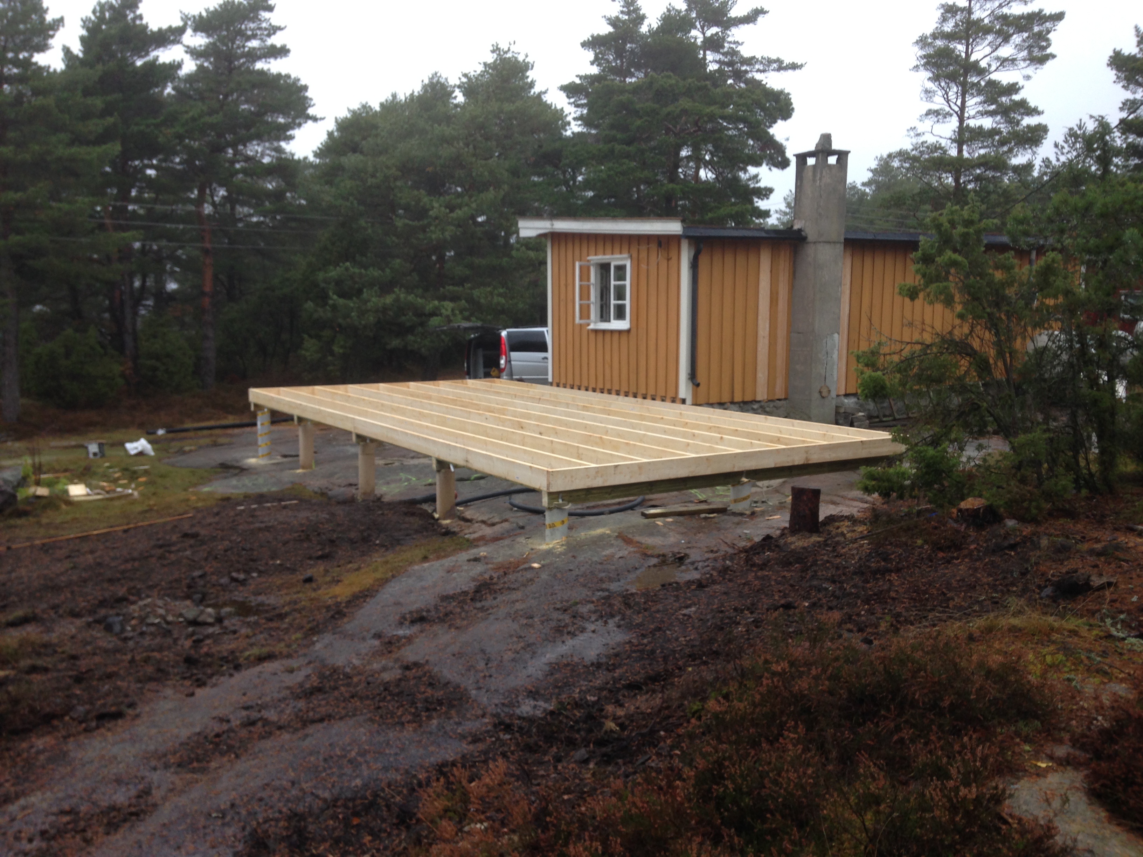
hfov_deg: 55.4
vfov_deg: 42.9
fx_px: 1090
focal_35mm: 33
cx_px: 572
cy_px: 428
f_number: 2.4
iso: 50
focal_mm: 4.12
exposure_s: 1/30
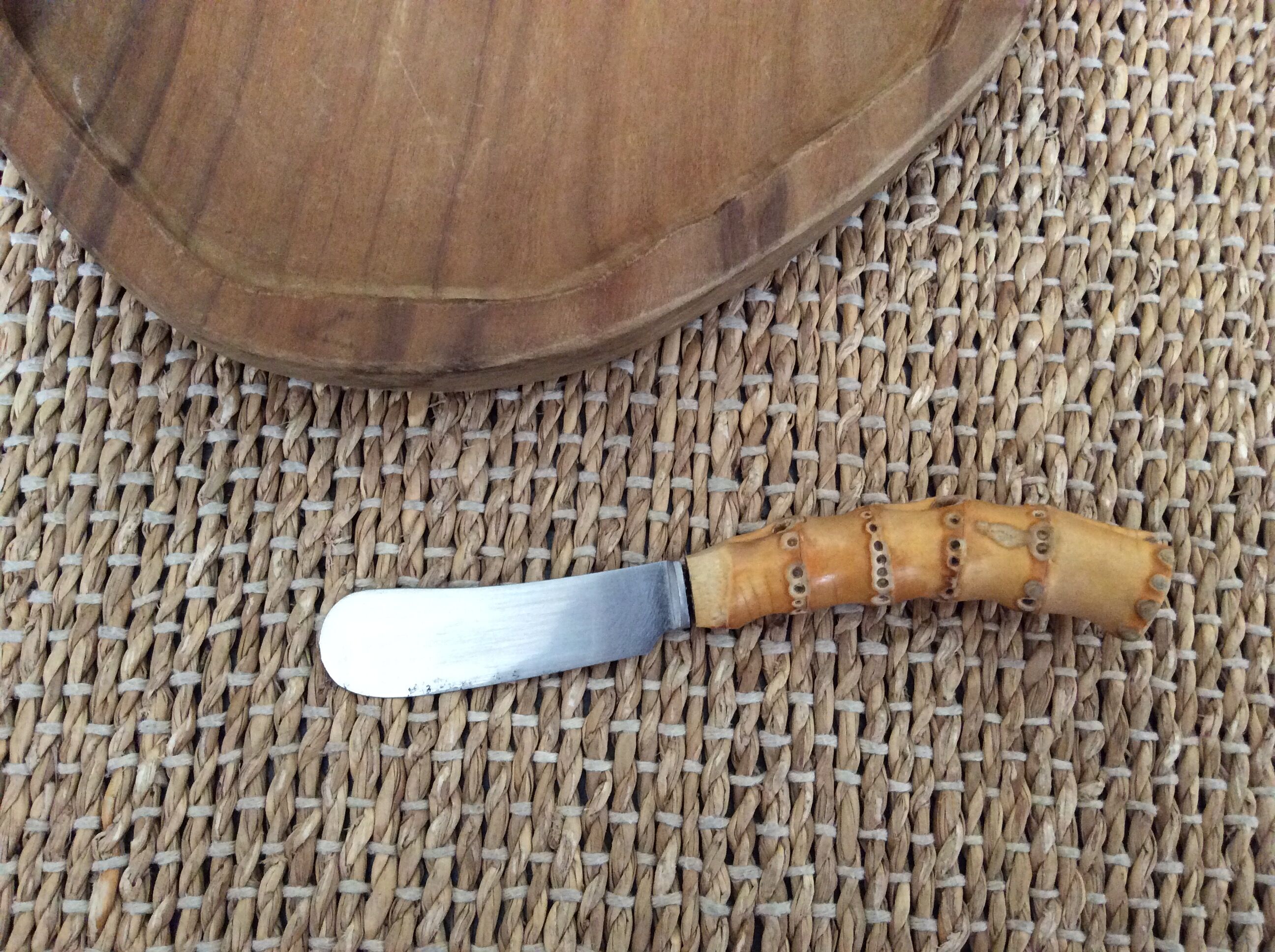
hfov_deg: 56.9
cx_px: 638
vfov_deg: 44.1
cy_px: 476
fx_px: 1177
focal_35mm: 32
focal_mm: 3.3
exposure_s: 1/17
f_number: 2.4
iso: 250
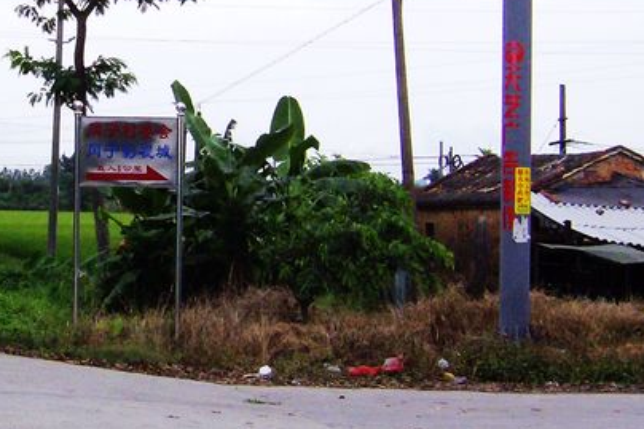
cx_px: 97
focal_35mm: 121
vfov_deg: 11.3
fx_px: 2164
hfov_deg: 16.8
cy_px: 100
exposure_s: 1/615
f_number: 5.1
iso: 100
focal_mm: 7.7
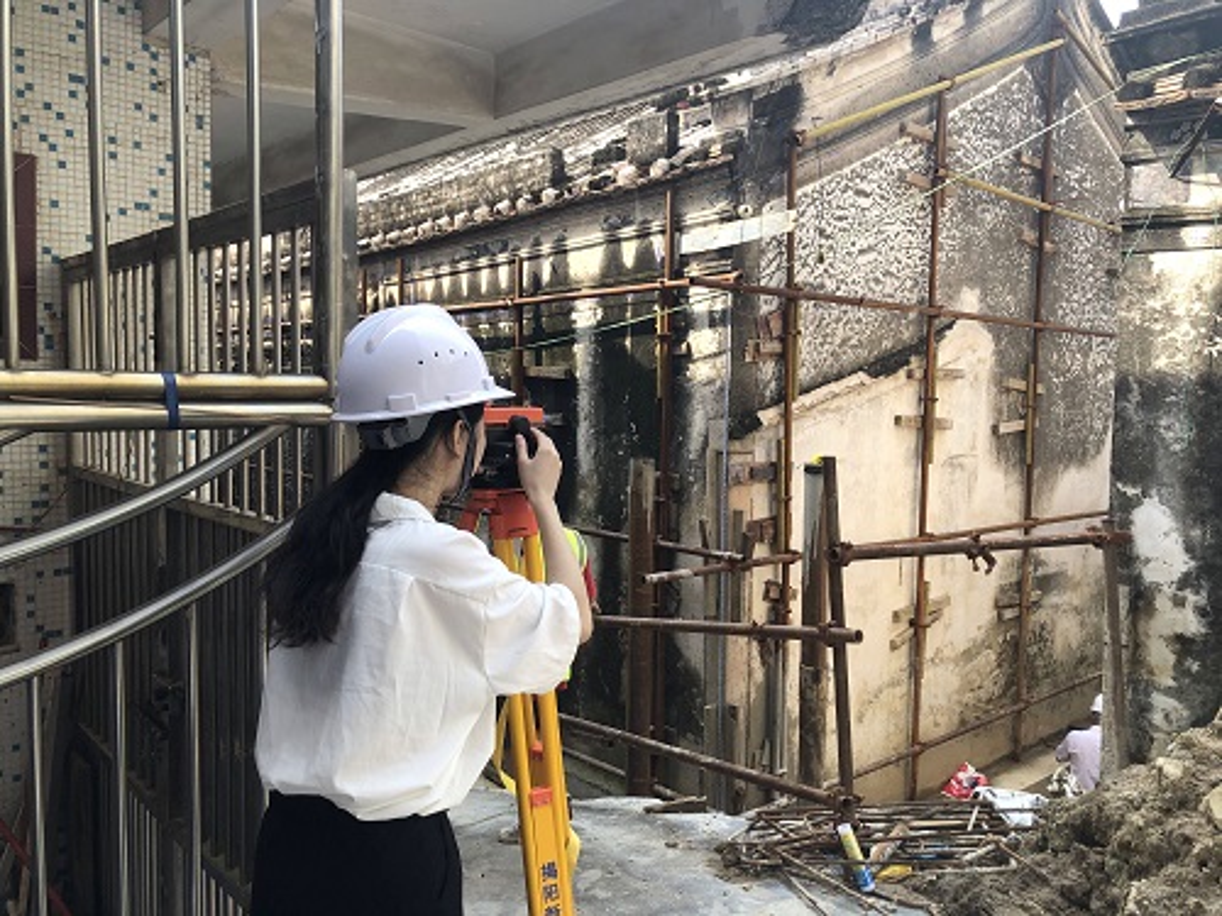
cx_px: 611
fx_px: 988
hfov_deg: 63.4
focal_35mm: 28
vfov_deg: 49.7
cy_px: 458
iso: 20
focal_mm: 3.99
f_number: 1.8
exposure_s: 1/190
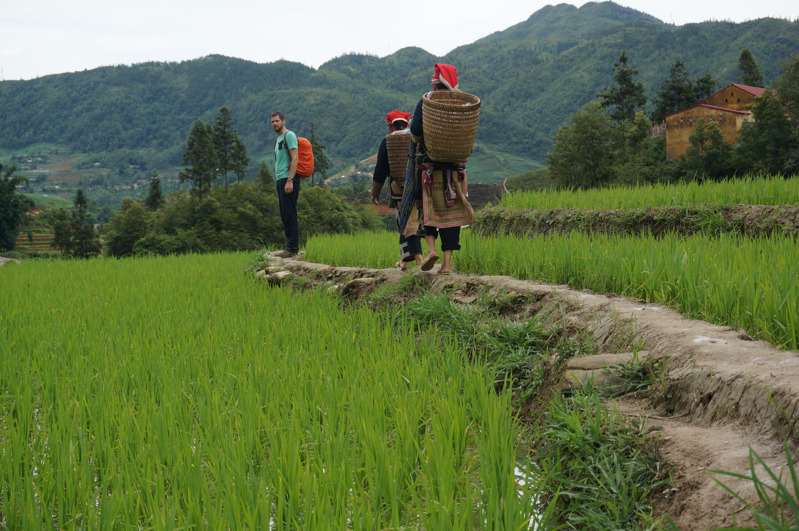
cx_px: 403
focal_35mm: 76
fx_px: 1685
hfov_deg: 26.7
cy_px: 266
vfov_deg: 17.9
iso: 100
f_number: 8
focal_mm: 50
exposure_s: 1/160
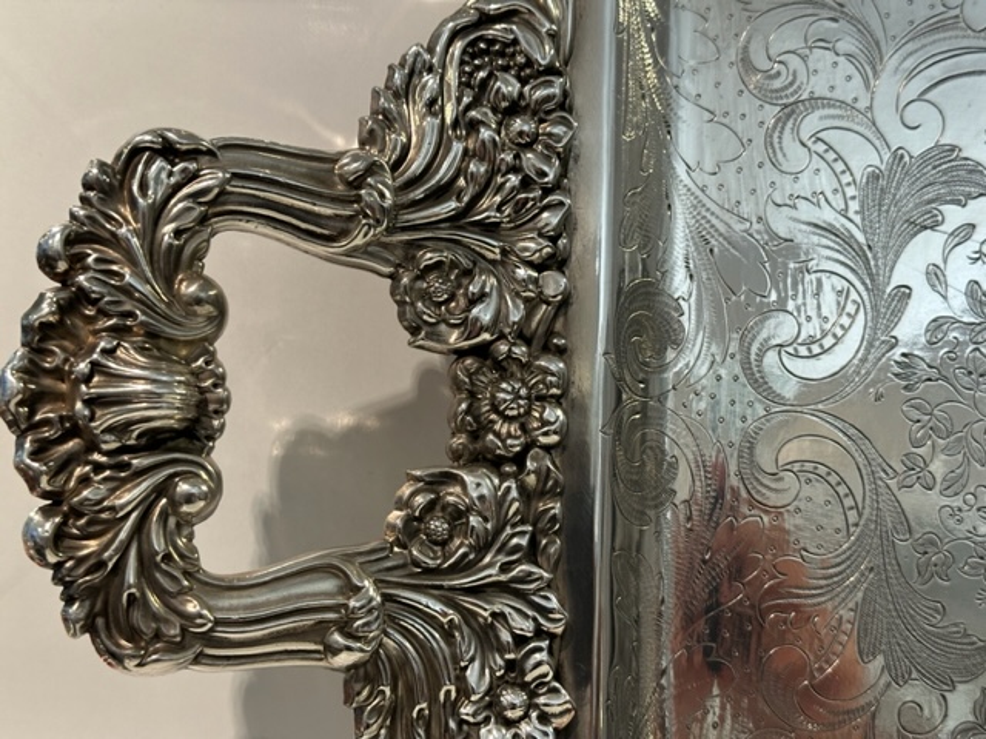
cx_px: 493
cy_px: 370
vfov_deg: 30.3
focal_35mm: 48
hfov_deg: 39.7
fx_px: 1367
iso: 80
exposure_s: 1/50
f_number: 1.78
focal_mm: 6.86
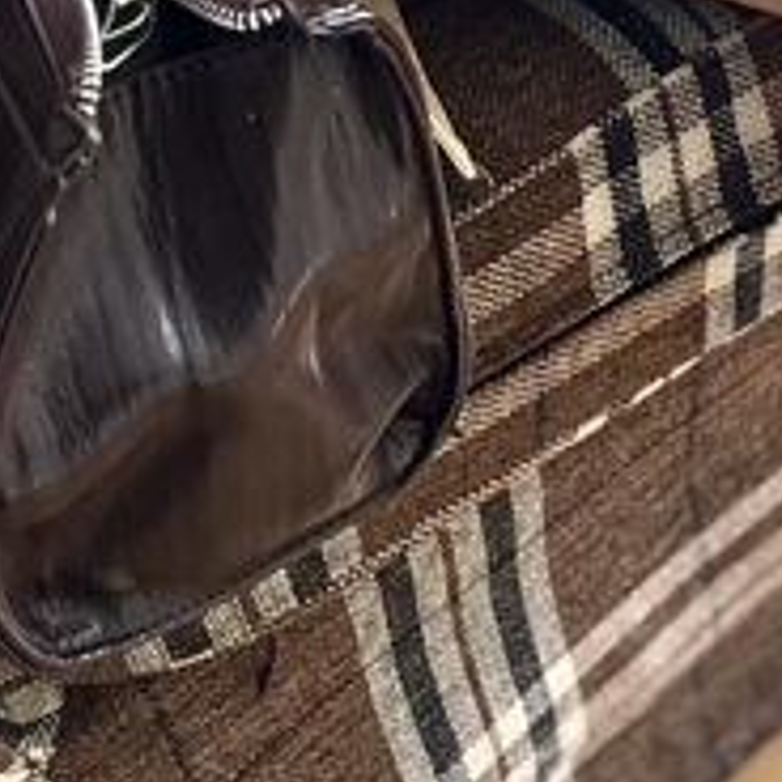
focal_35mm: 125
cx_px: 812
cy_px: -616
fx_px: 3195
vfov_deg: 12.7
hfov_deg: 13.7
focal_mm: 5.1
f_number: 1.6
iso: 125
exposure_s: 1/73
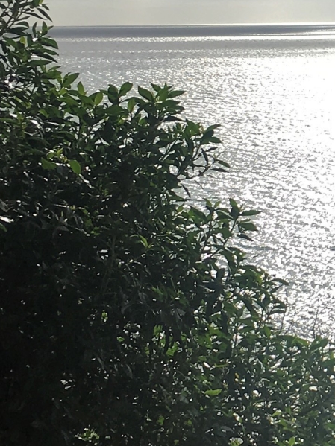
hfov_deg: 11.1
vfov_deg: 15.9
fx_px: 1601
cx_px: 624
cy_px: 169
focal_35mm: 124
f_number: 2.2
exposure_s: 1/2849
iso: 25
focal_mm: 4.15
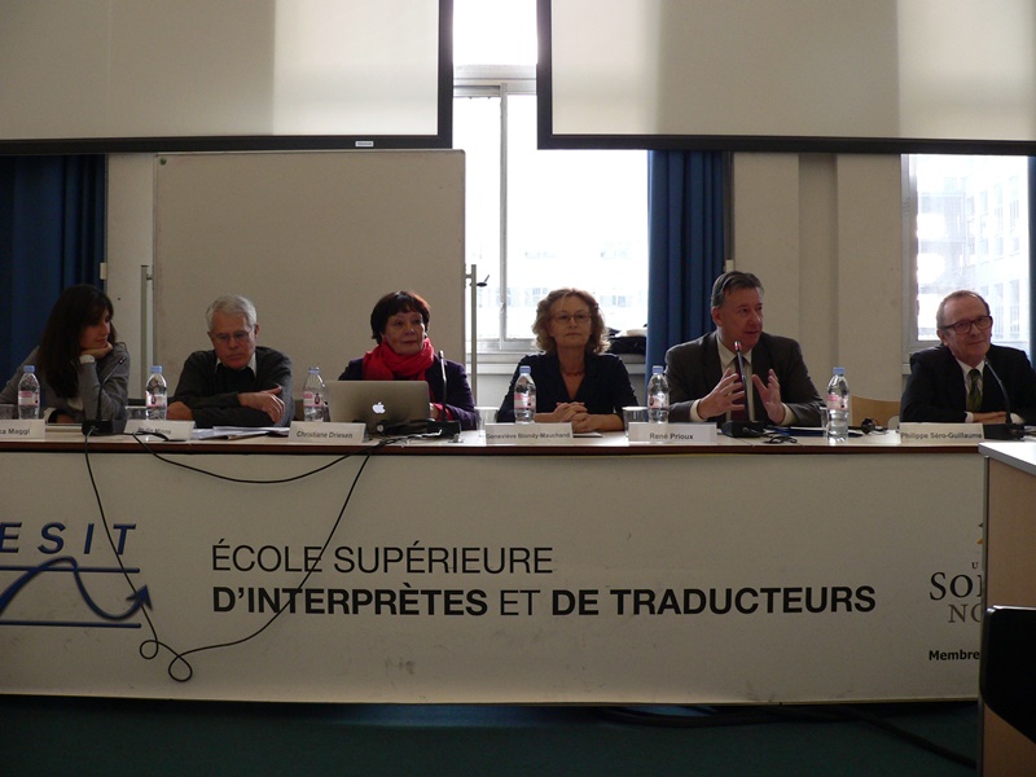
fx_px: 1077
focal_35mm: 36
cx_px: 518
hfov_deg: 51.4
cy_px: 388
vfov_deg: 39.7
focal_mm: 6
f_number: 2.8
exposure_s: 1/60
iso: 200
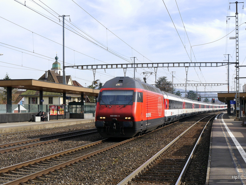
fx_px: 313
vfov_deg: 32.9
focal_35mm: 44
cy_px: 92
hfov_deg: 42.9
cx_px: 123
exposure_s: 1/250
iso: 160
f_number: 8
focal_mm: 22
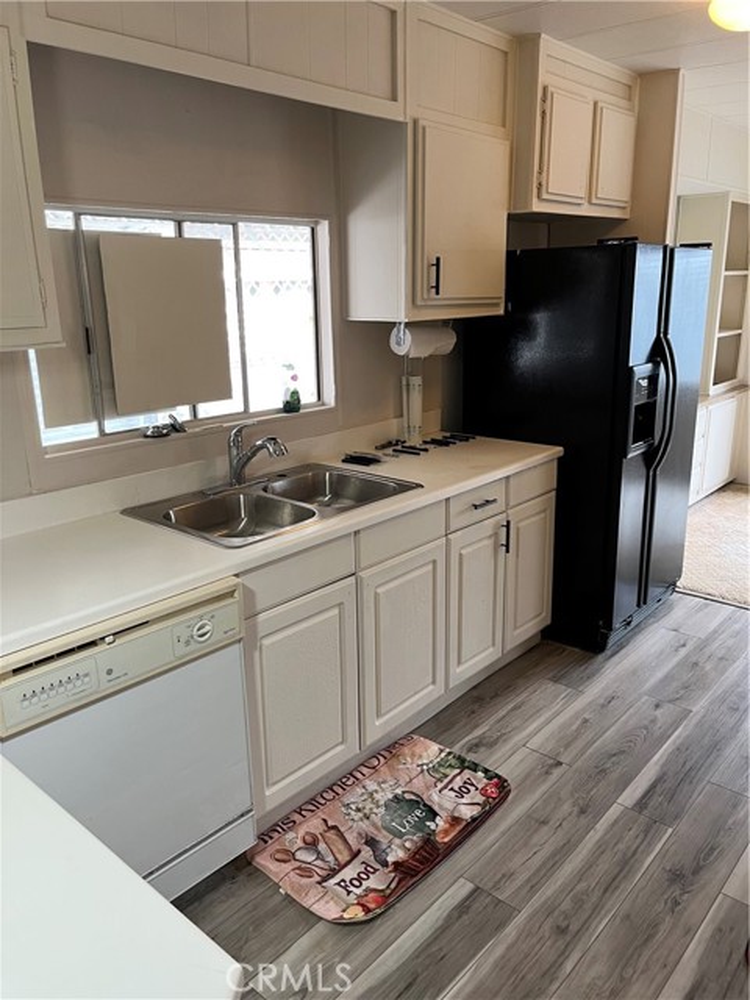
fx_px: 751
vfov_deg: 67.3
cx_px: 375
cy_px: 500
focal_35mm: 26
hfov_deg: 53.1
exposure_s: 1/60
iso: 125
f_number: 1.6
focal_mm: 5.1
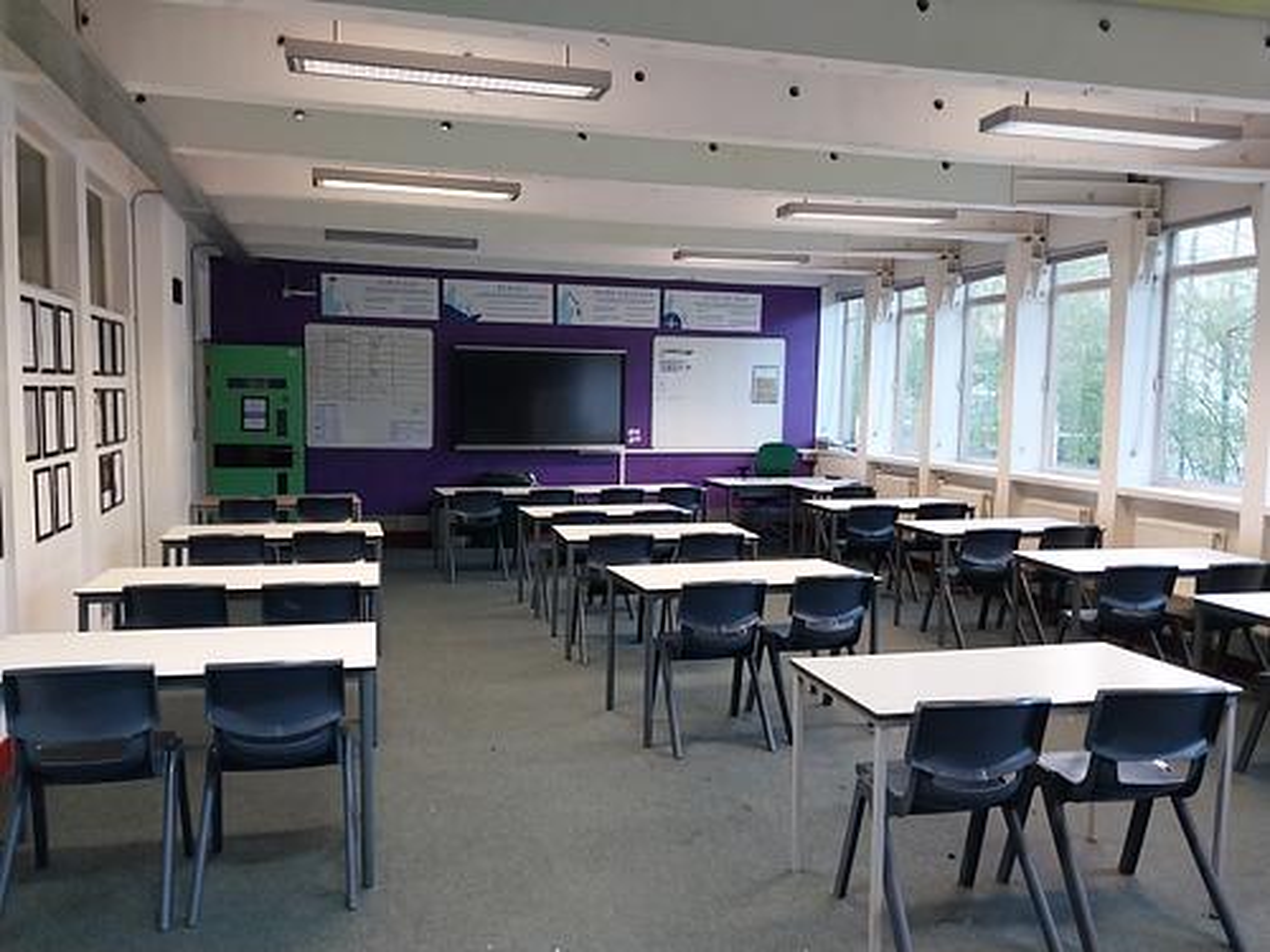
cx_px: 635
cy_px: 476
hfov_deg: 67.3
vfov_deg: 53.1
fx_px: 954
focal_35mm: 26
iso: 200
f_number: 1.8
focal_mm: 4
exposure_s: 1/50
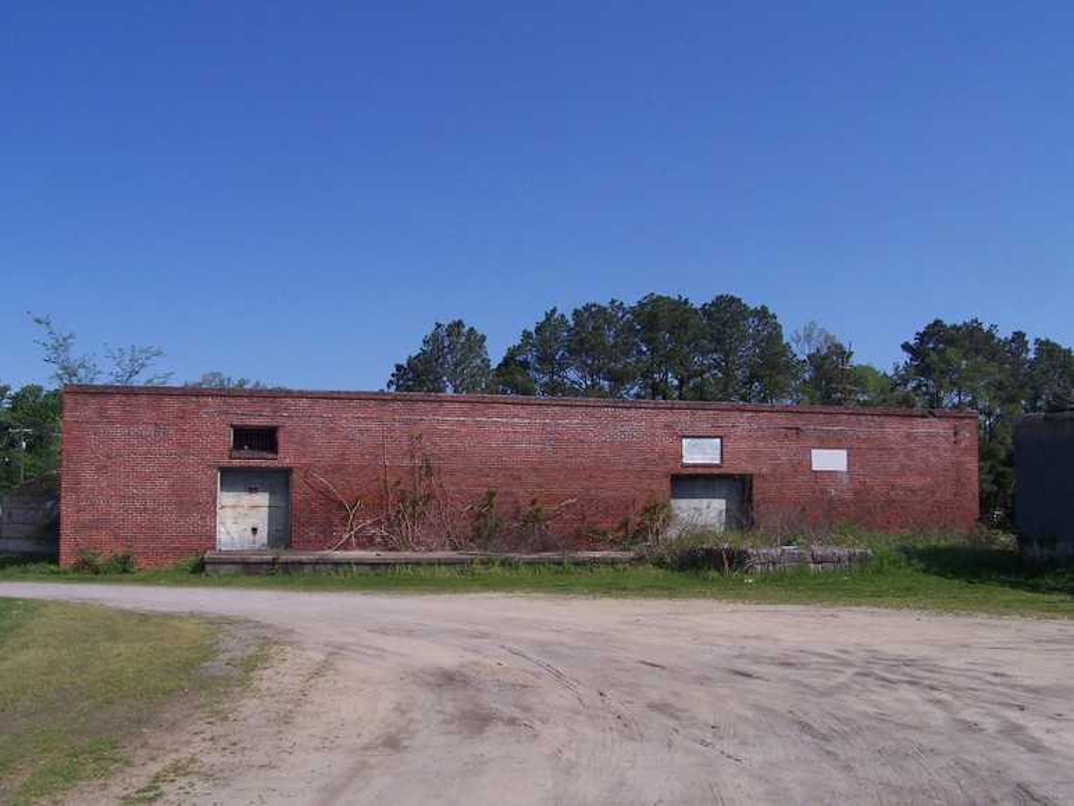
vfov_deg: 37.7
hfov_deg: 49.0
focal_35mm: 38
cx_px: 537
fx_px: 1179
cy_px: 403
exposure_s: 1/750
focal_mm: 6.3
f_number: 5.6
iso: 80
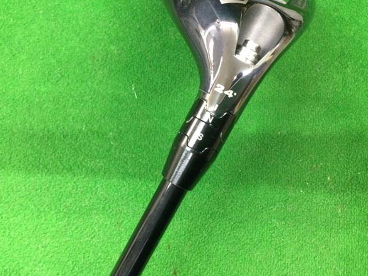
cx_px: 185
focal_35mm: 34
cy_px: 147
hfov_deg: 54.0
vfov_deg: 41.8
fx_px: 361
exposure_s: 1/20
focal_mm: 3.3
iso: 200
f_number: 2.4
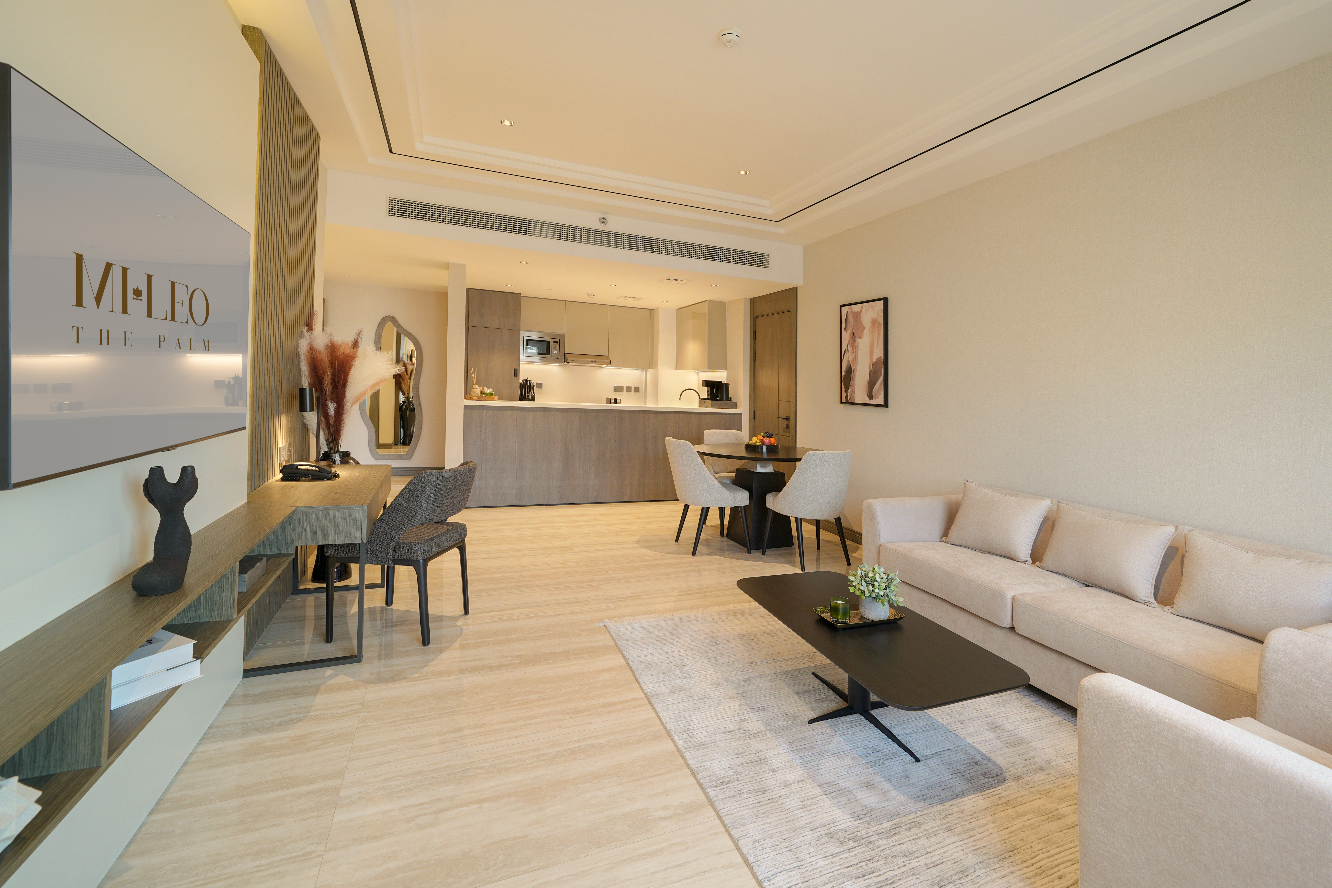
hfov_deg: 100.3
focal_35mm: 15
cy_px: 419
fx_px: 555
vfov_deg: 77.3
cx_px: 699
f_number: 9
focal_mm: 14
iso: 100
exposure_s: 1/1.25
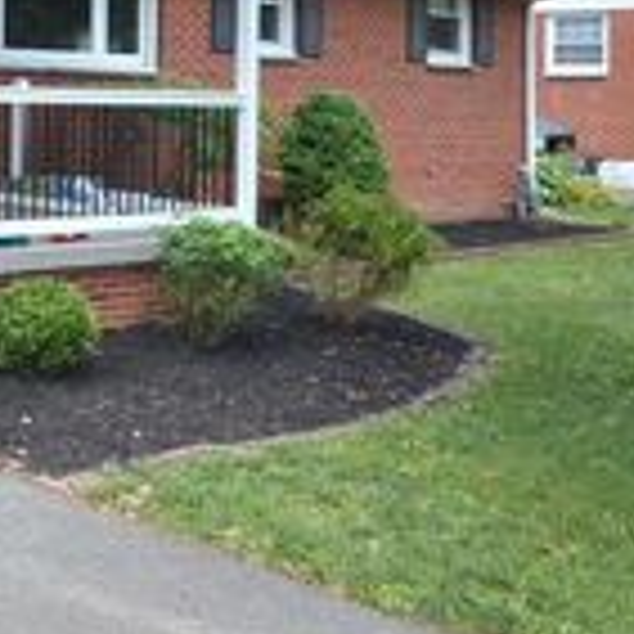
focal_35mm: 63
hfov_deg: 23.3
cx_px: -247
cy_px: 34
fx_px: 1305
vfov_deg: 26.2
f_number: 7.1
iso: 200
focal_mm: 14
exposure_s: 1/200
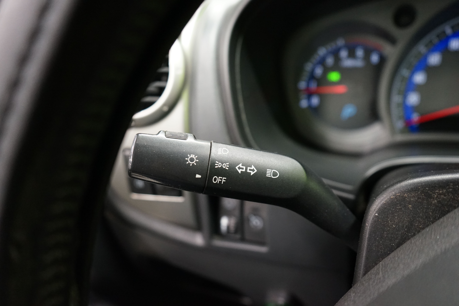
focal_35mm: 28
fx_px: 357
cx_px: 230
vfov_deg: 46.4
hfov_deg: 65.5
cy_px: 153
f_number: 3.5
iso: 4000
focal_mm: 28
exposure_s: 1/60
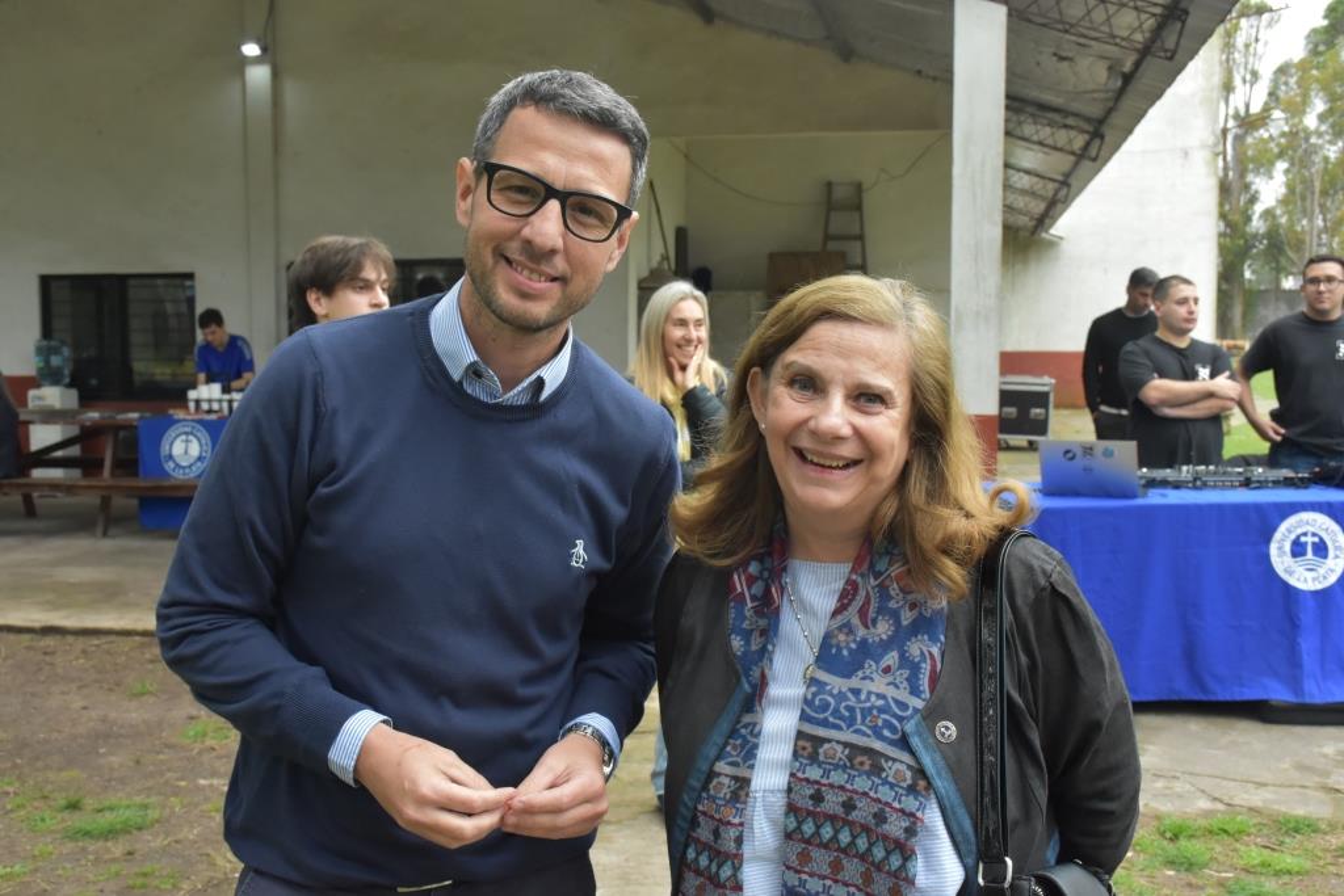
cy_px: 448
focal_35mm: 40
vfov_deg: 33.0
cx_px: 672
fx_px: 1512
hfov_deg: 47.9
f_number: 8
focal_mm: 27
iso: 2000
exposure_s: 1/200
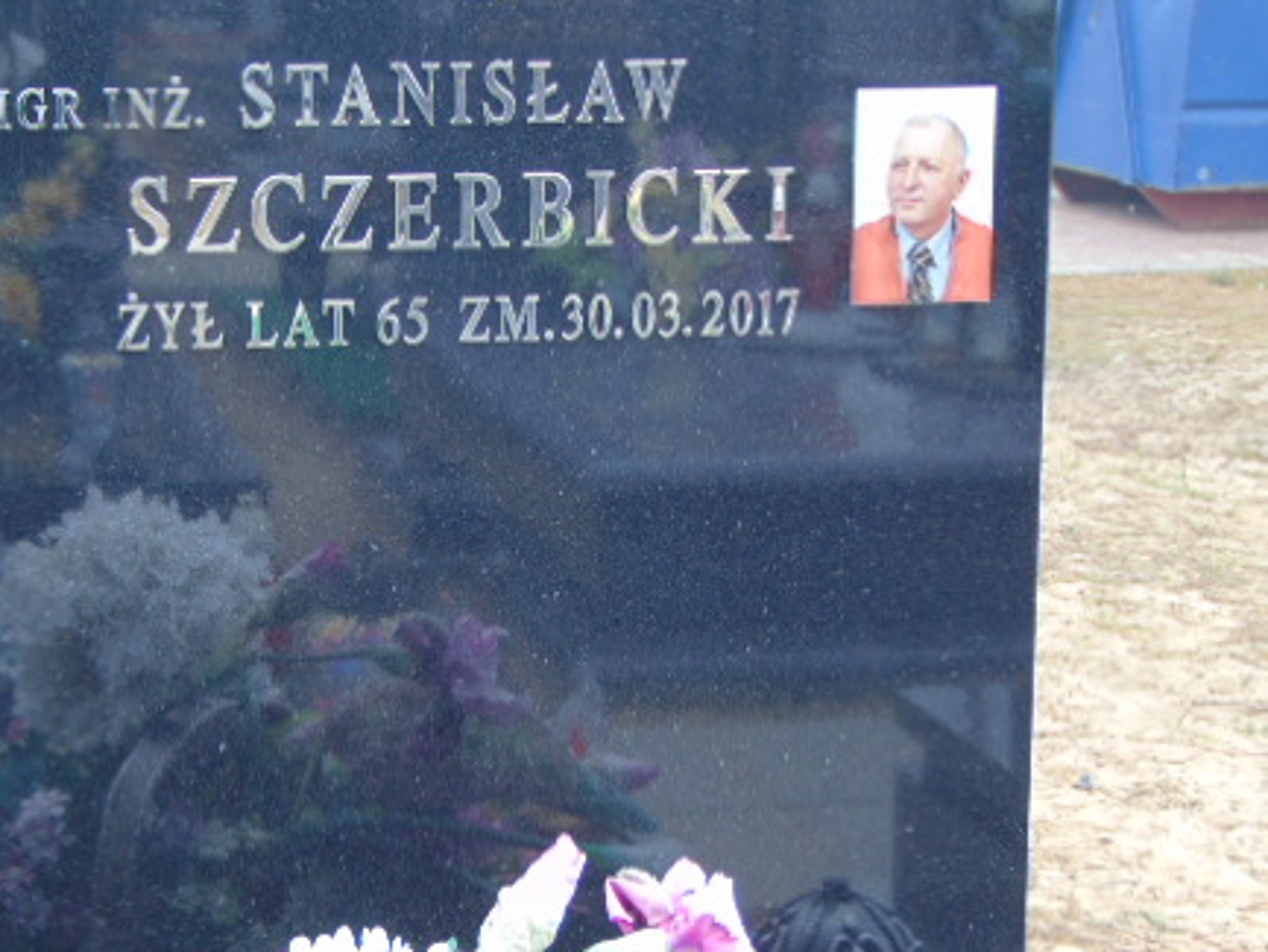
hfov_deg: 18.7
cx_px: 495
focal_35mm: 105
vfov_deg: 14.1
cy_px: 574
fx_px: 3847
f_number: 3.7
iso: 80
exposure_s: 1/80
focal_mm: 12.8
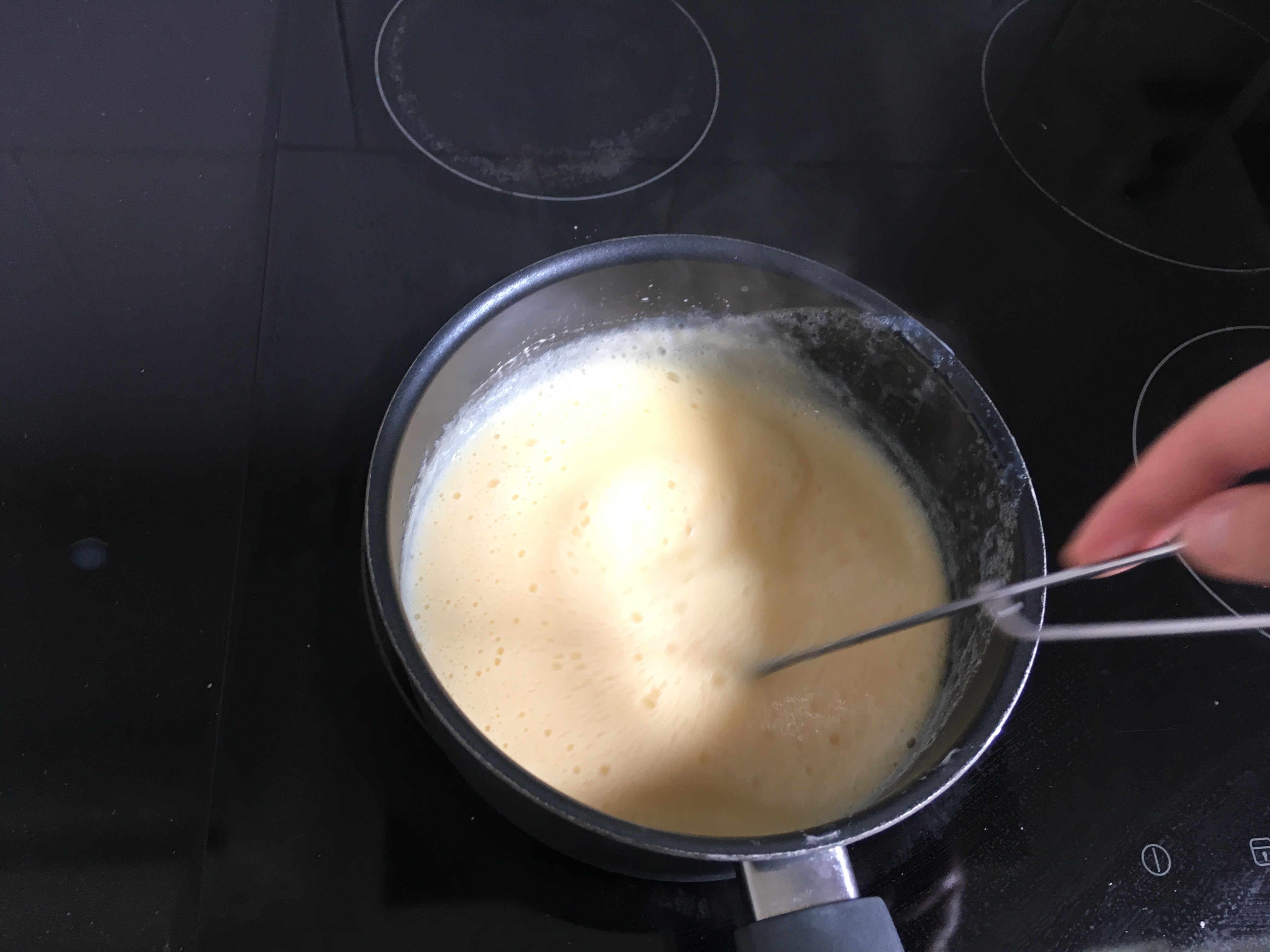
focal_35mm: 29
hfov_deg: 61.7
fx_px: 1064
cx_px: 635
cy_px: 476
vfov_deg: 48.2
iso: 100
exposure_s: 1/33
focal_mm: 4.15
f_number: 2.2
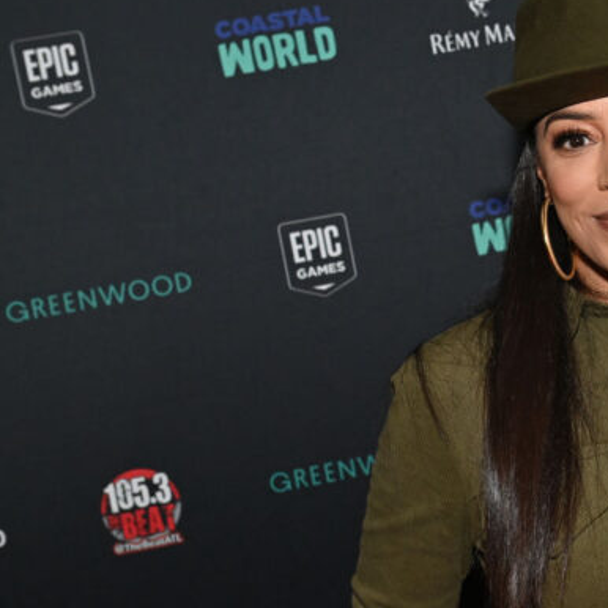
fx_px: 1749
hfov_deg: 19.3
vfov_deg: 19.7
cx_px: 554
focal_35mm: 88
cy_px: 293
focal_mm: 52
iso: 1000
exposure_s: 1/250
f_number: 5.6
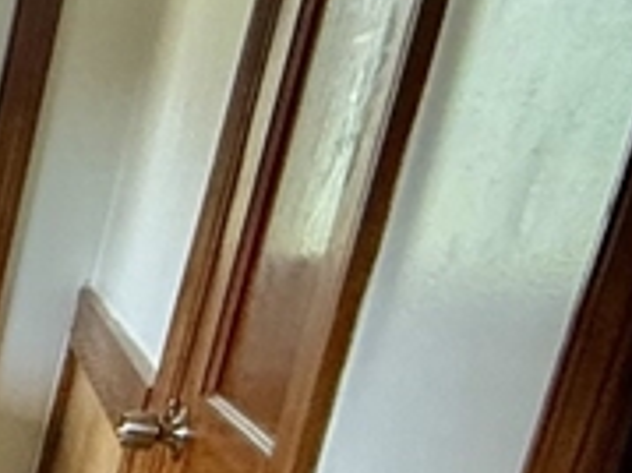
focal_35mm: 80
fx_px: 1460
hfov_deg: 12.4
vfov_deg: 18.0
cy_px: 452
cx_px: -1158
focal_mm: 2.22
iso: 320
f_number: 2.2
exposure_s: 1/72
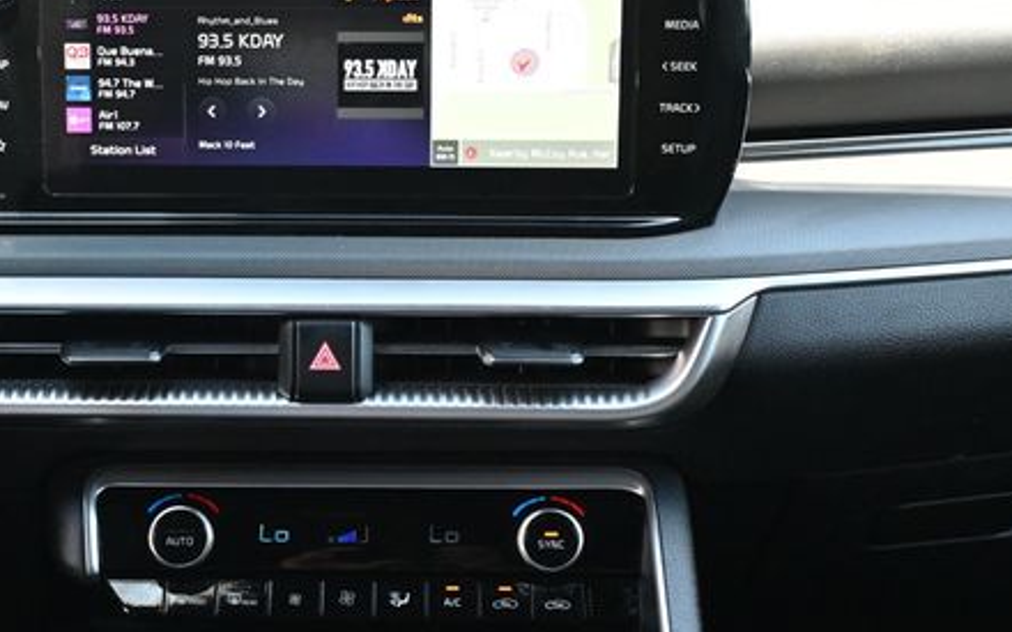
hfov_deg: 25.6
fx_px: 2206
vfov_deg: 16.3
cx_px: 310
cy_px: 333
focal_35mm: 80
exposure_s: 1/125
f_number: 5.3
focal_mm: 36
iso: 1600
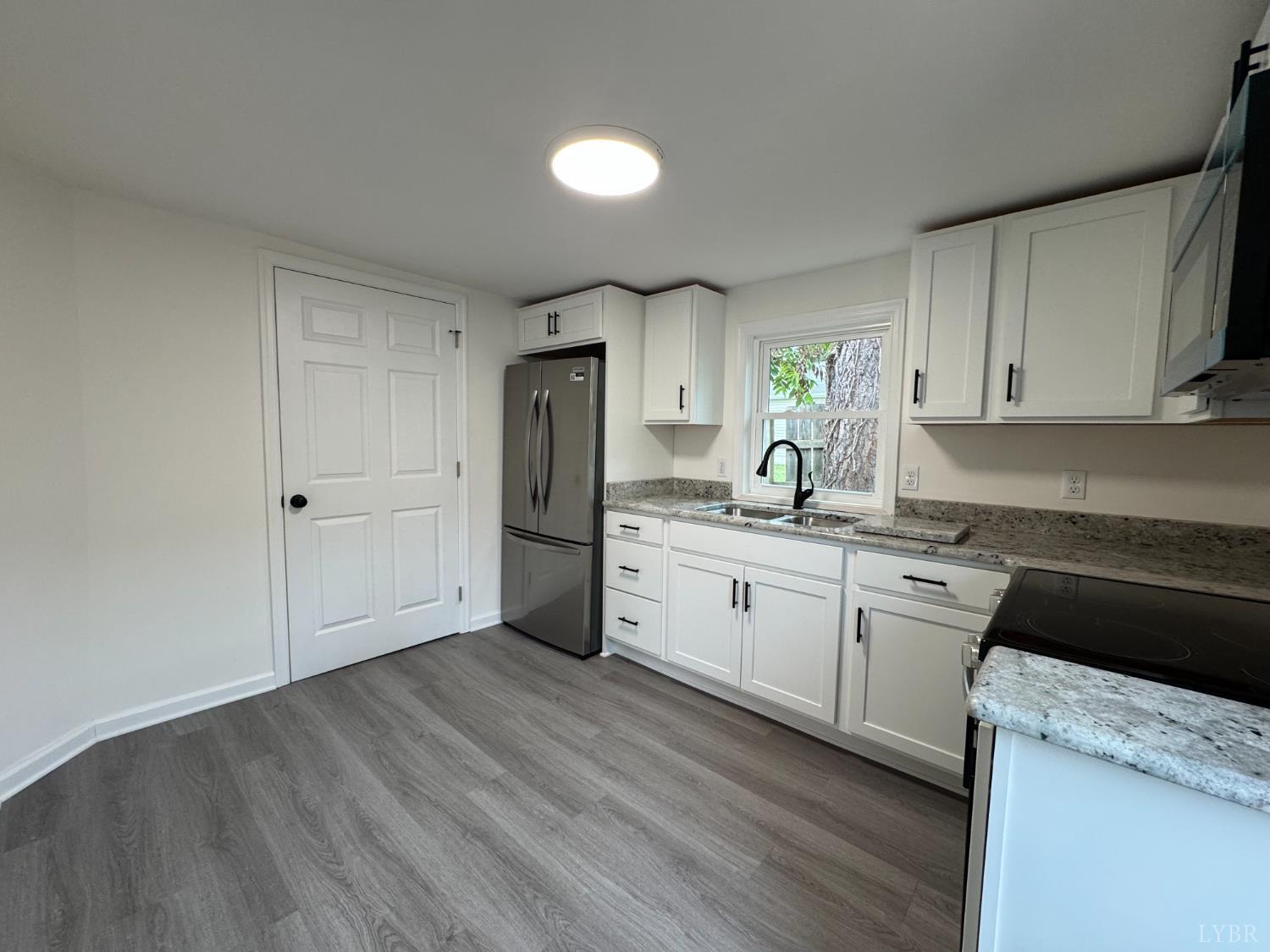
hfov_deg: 102.1
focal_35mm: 14
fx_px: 514
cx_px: 635
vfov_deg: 85.7
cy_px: 476
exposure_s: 1/125
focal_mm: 2.22
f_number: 2.2
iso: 160
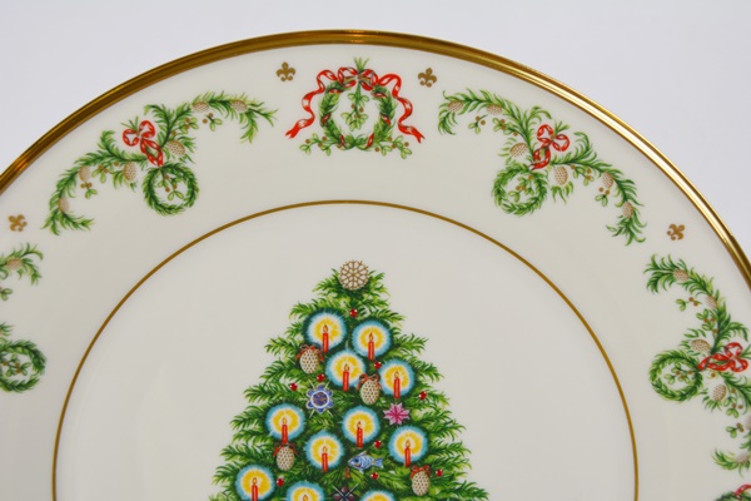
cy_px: 250
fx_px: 751
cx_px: 376
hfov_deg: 53.1
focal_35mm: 36
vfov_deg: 36.9
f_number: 5.6
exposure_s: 1/125
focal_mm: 24
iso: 220
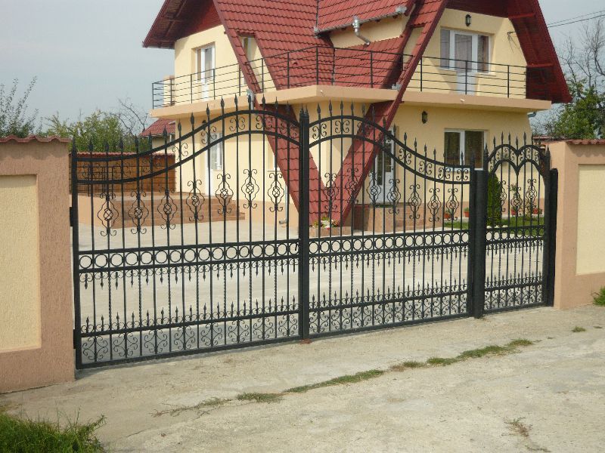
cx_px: 302
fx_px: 717
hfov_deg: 45.8
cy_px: 226
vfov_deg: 35.1
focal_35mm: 41
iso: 100
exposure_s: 1/200
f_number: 9
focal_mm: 6.8
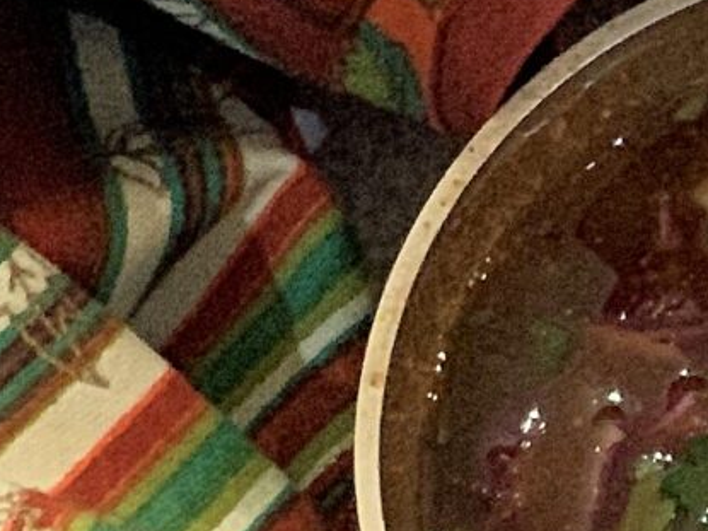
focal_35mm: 321
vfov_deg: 4.4
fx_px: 6564
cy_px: 1586
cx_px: 1720
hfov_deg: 5.9
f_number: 2.4
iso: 320
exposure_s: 1/50
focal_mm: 6
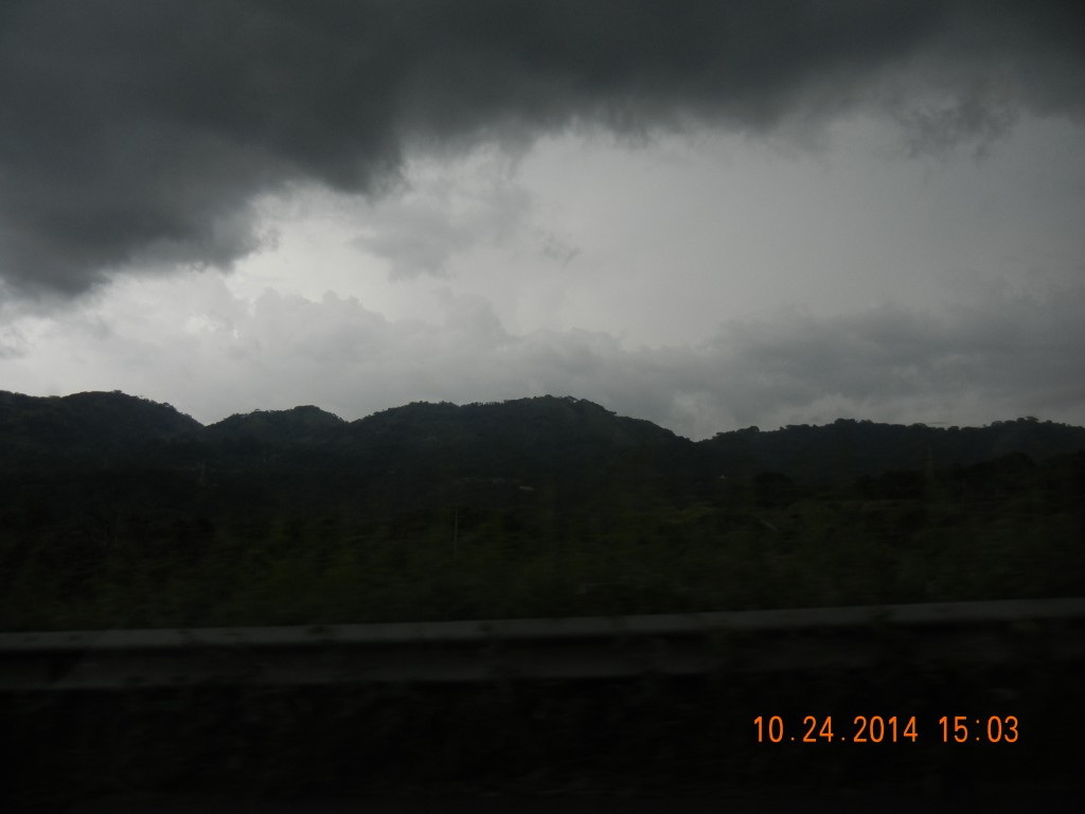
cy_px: 407
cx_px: 542
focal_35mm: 30
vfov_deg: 46.8
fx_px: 940
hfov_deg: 60.0
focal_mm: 5.4
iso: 160
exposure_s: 1/358
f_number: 7
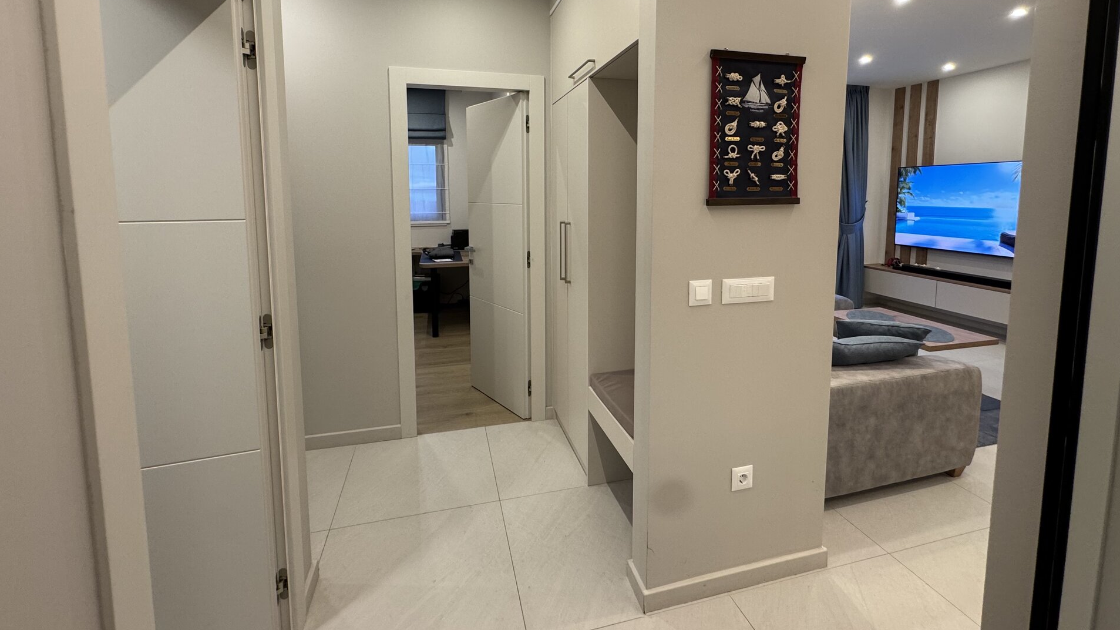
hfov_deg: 99.4
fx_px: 475
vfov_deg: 66.0
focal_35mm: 16
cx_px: 564
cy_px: 234
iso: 160
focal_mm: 2.22
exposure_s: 1/50
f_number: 2.2
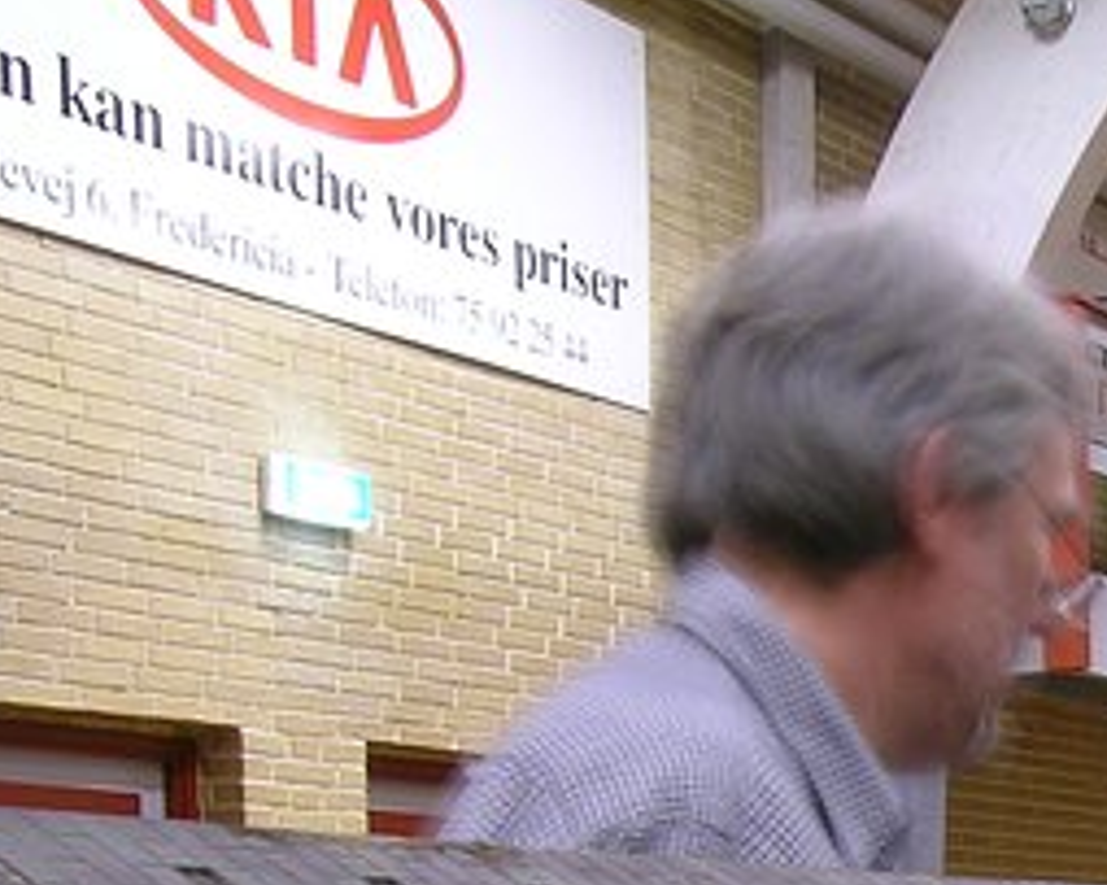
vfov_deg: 16.5
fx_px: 2817
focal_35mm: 86
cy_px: 1269
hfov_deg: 19.9
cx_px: 1556
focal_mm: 5.8
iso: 50
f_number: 7.9
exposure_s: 2.13
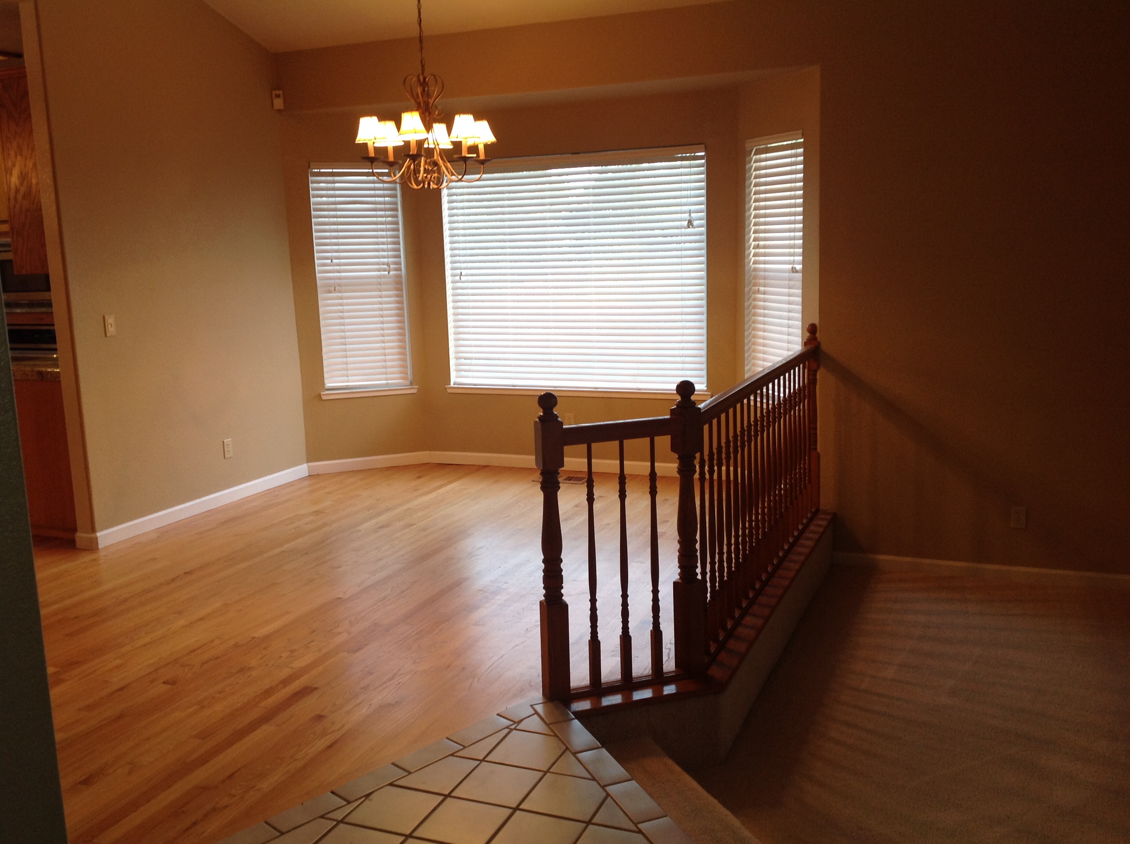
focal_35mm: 35
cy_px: 422
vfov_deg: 40.6
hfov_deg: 52.7
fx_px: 1141
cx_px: 565
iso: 50
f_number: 2.4
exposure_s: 1/15
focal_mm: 4.28
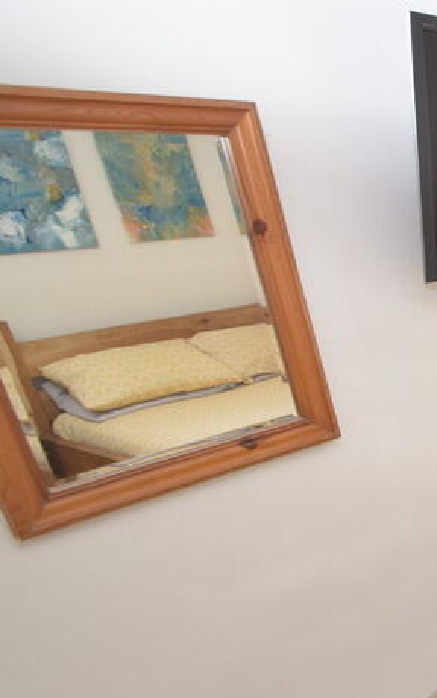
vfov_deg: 55.4
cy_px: 470
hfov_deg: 22.5
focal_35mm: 34
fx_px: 647
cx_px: 775
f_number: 6.3
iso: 800
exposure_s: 1/60
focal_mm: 10
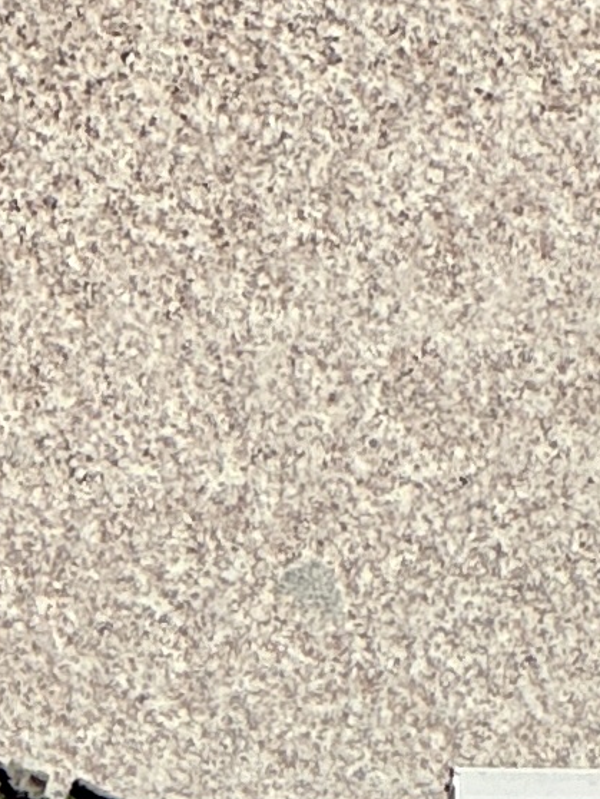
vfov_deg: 3.9
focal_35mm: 491
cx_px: -413
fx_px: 11339
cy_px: 2262
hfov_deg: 3.0
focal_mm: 9
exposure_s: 1/99
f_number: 2.8
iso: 64
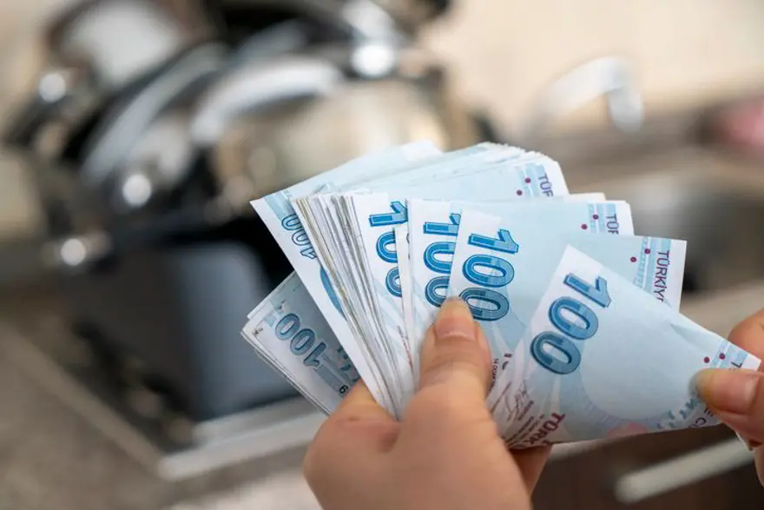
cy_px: 255
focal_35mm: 70
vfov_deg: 19.5
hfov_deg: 28.8
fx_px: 1486
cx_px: 382
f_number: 4
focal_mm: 70
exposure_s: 1/160
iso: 1600
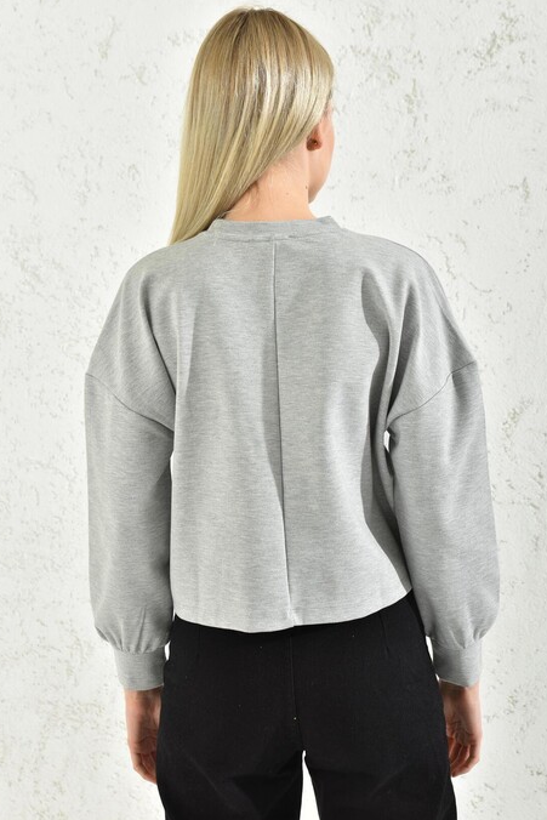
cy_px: 374
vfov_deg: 38.8
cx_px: 285
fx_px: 1162
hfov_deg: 26.5
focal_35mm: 51
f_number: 7.1
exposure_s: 1/160
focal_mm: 46
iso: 100
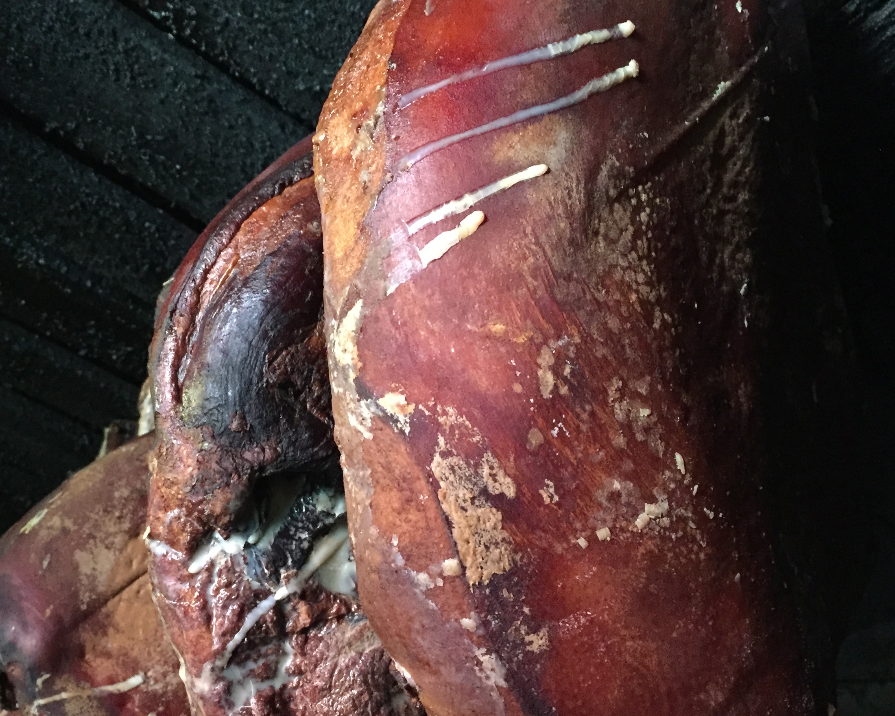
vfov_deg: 35.5
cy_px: 452
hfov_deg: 43.6
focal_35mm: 42
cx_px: 352
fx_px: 1113
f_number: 2.2
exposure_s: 1/17
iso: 400
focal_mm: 4.15
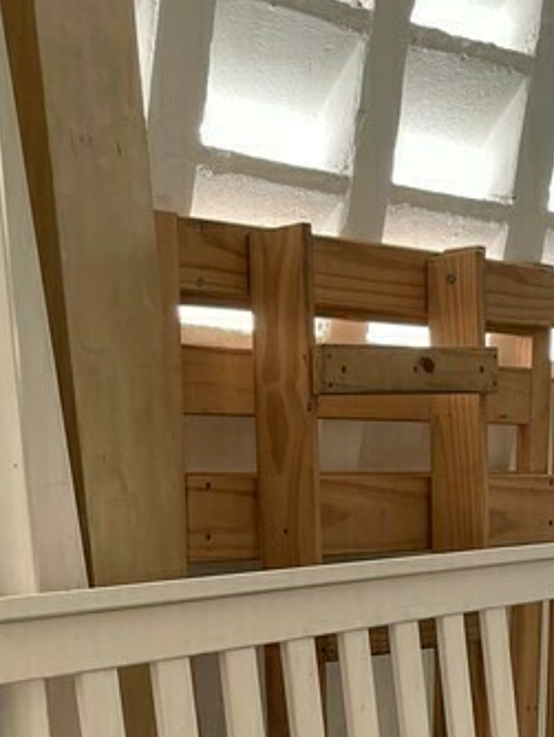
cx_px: 121
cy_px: 858
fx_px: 1790
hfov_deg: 17.5
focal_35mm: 84
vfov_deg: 21.7
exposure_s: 1/121
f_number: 1.6
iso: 64
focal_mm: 5.1
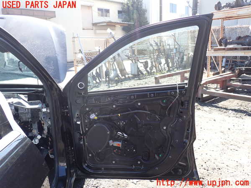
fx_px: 218
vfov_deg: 46.8
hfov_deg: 60.0
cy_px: 94
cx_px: 126
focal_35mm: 30
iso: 100
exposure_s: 1/160
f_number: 3.2
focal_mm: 5.4
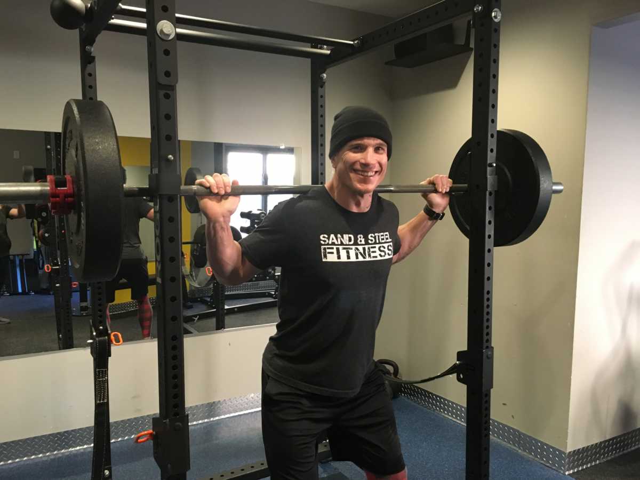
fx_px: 536
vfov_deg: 48.2
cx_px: 320
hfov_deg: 61.7
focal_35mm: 29
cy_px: 240
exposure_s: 1/30
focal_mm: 4.15
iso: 200
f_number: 2.2
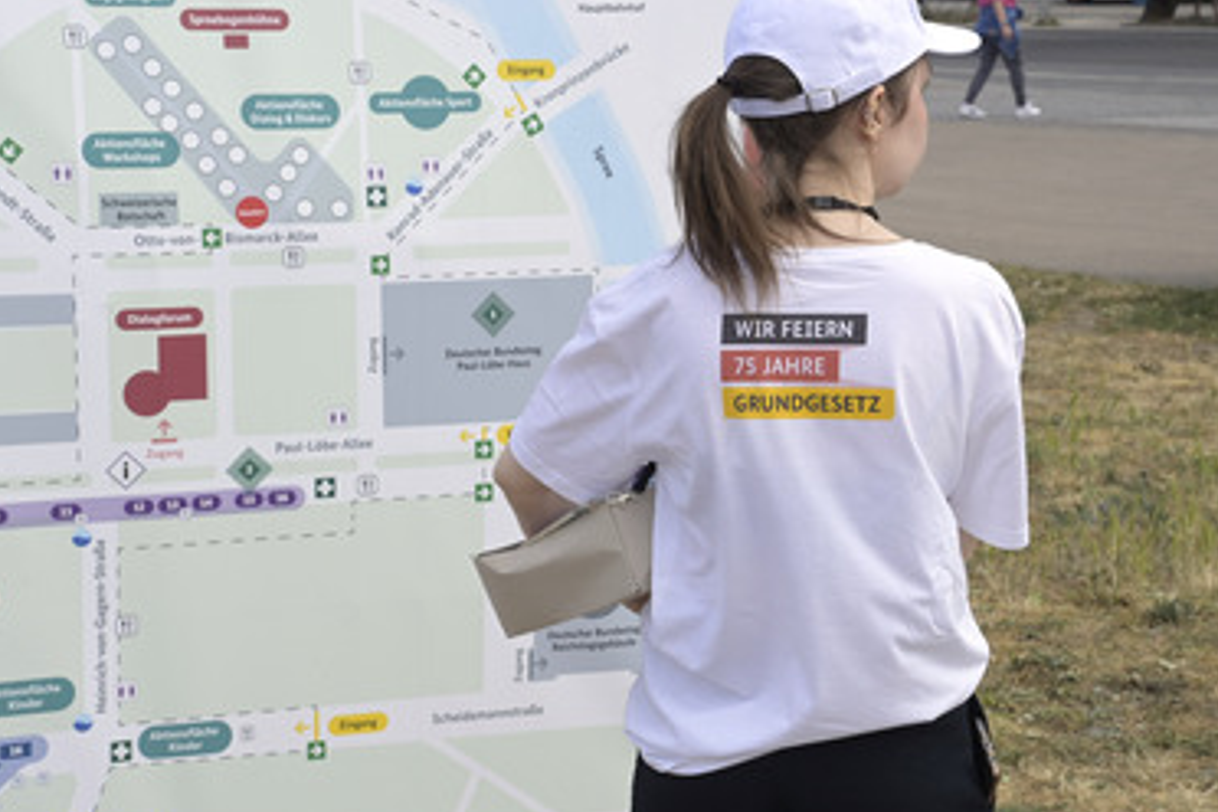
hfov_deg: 25.4
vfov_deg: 17.1
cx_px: 548
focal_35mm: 80
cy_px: 357
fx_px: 2706
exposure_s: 1/400
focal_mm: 66
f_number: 13
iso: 800
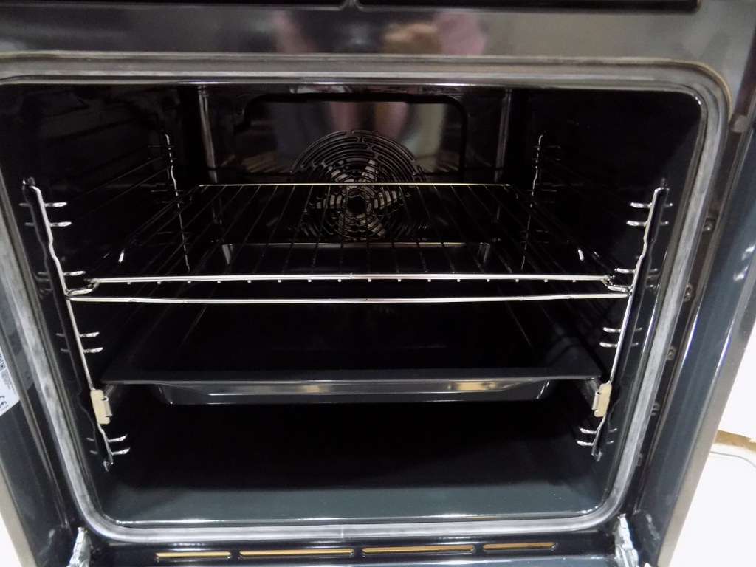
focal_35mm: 23
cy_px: 284
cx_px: 378
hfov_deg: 73.9
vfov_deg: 58.9
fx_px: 502
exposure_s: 1/5
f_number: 3.1
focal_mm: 4
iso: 400
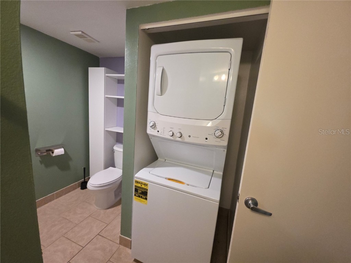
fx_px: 132
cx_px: 176
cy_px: 132
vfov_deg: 89.9
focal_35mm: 13
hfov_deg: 106.2
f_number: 1.9
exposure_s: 1/60
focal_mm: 2.2
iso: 400
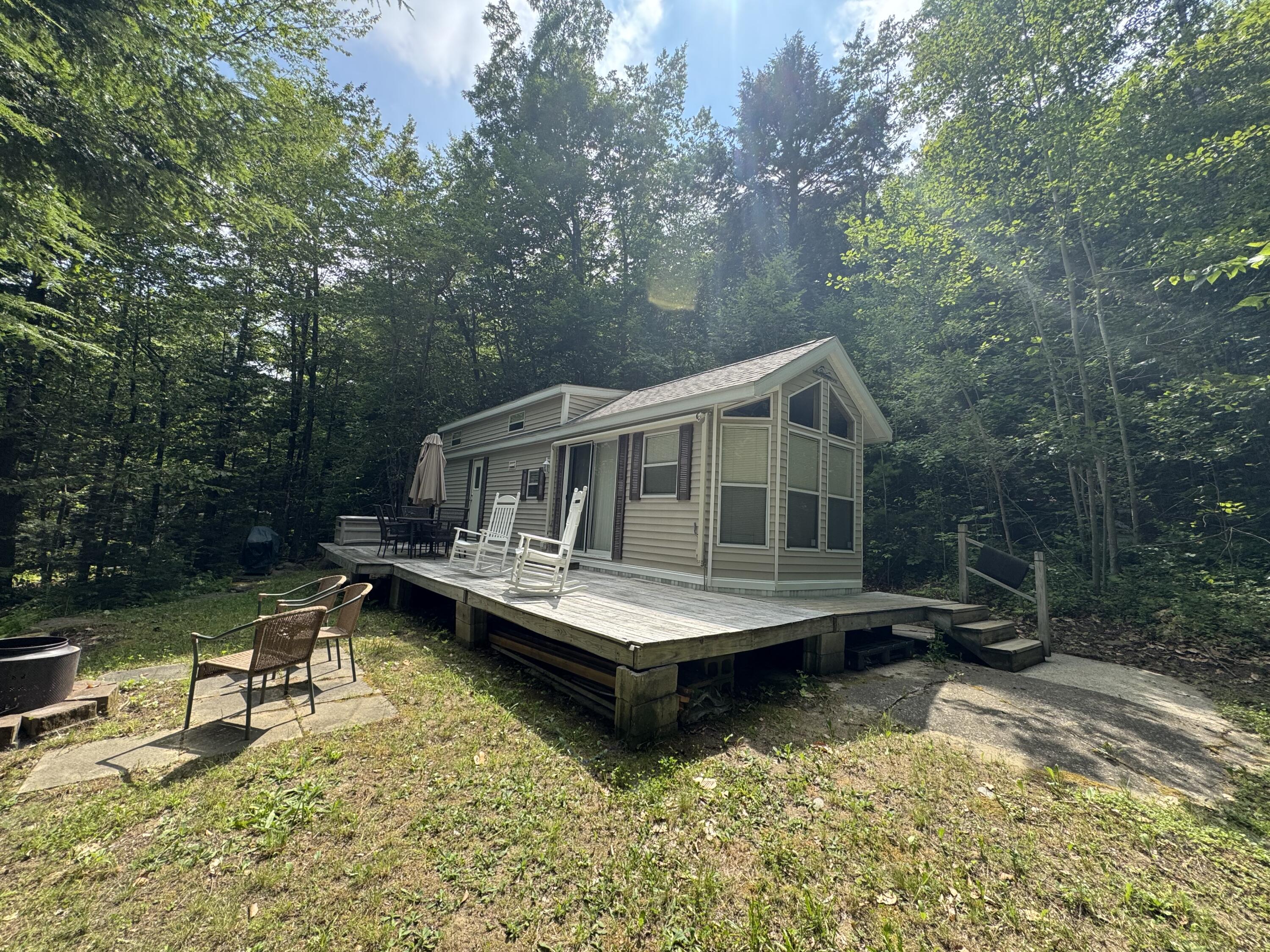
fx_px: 514
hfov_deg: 102.1
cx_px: 635
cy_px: 476
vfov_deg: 85.7
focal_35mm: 14
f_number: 2.2
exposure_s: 1/641
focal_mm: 2.22
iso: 40
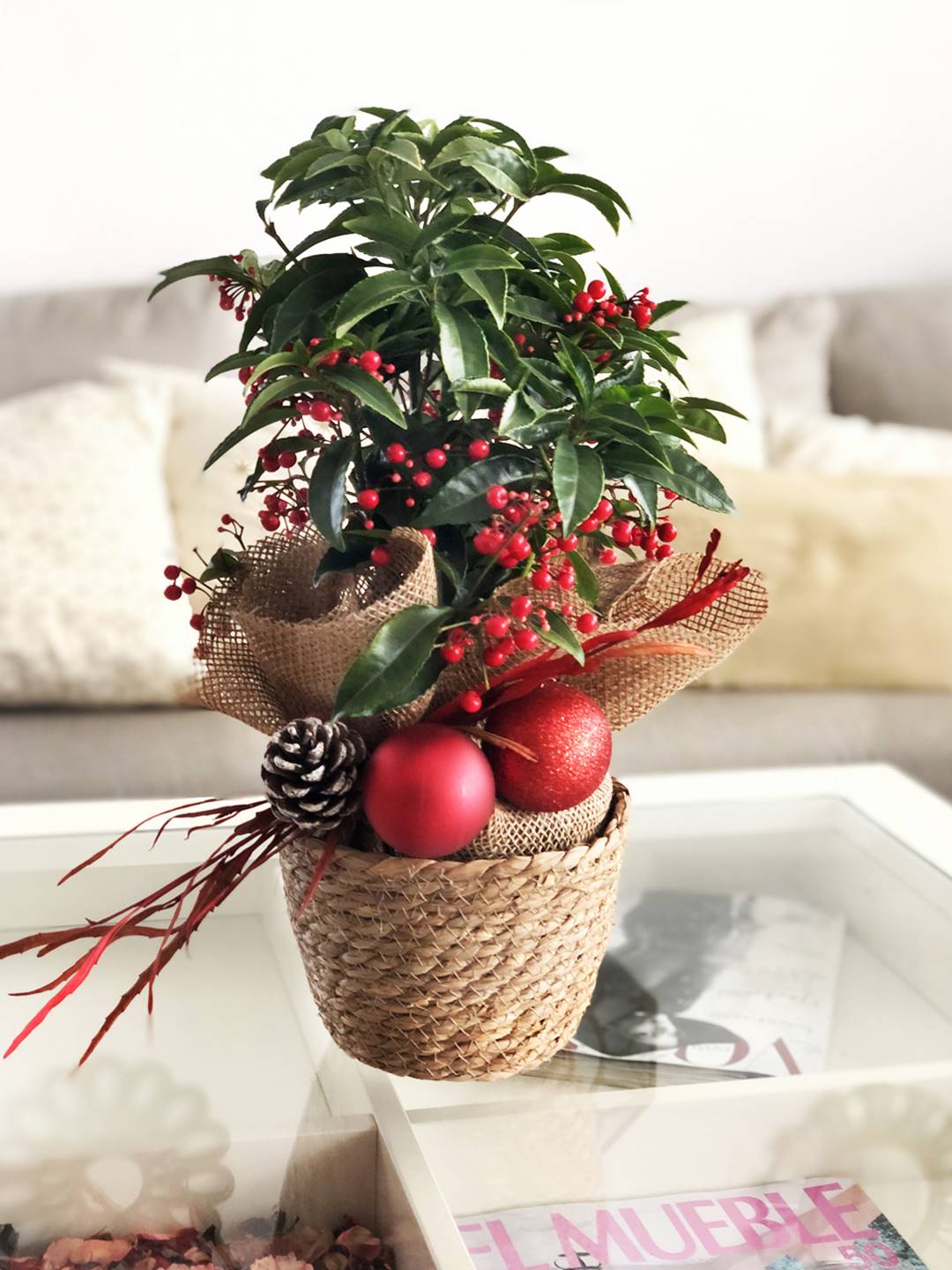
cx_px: 476
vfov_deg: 36.8
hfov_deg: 28.0
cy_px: 635
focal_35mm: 52
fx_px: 1907
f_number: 2.4
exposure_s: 1/40
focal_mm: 6
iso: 100
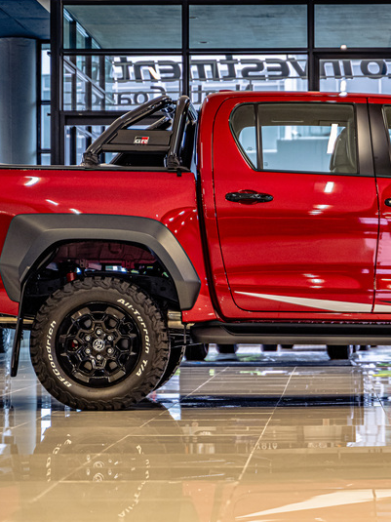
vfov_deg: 14.3
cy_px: 221
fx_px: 2079
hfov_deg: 10.7
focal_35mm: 138
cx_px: 367
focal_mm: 75
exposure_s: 1/100
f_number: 2.8
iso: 720
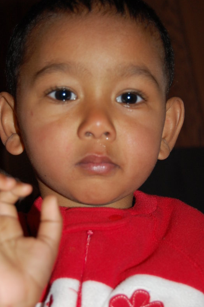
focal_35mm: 88
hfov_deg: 15.5
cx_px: 117
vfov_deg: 23.2
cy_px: 163
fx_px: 747
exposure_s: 1/60
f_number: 5.3
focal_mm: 45
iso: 400
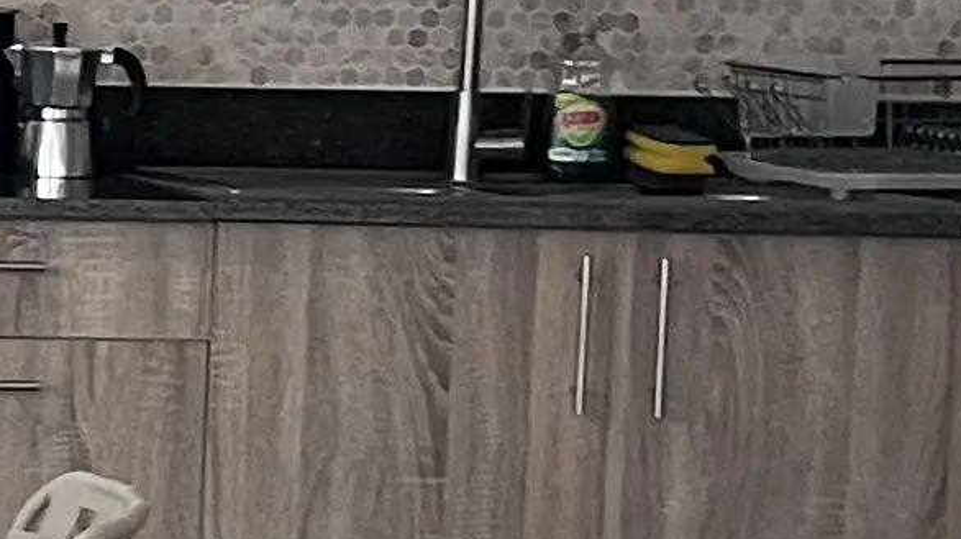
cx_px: -1207
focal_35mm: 195
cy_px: 310
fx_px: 4967
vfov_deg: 6.2
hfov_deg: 9.9
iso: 100
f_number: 1.5
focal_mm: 5.7
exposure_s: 1/60
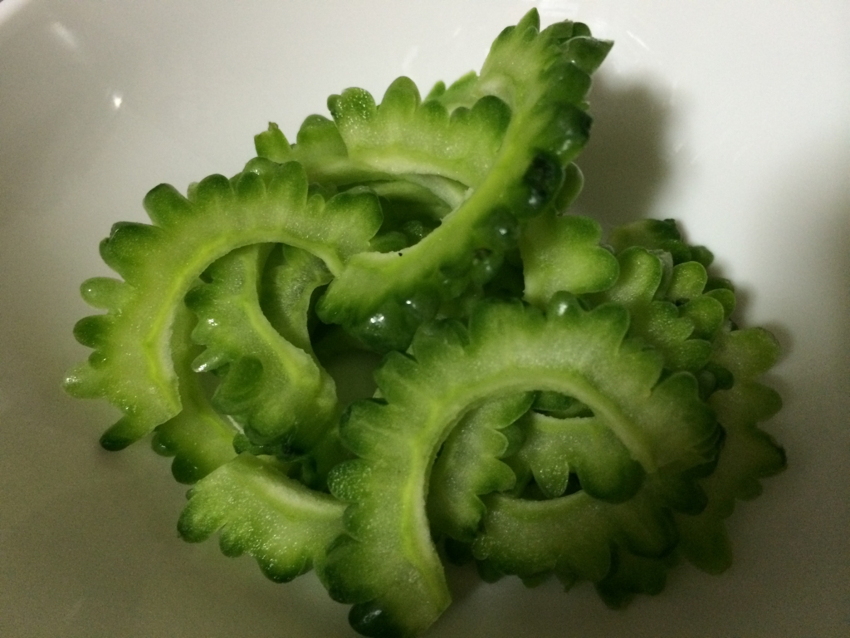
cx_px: 425
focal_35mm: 30
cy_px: 319
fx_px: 737
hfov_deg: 60.0
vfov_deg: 46.8
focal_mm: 4.12
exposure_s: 1/17
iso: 320
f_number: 2.2
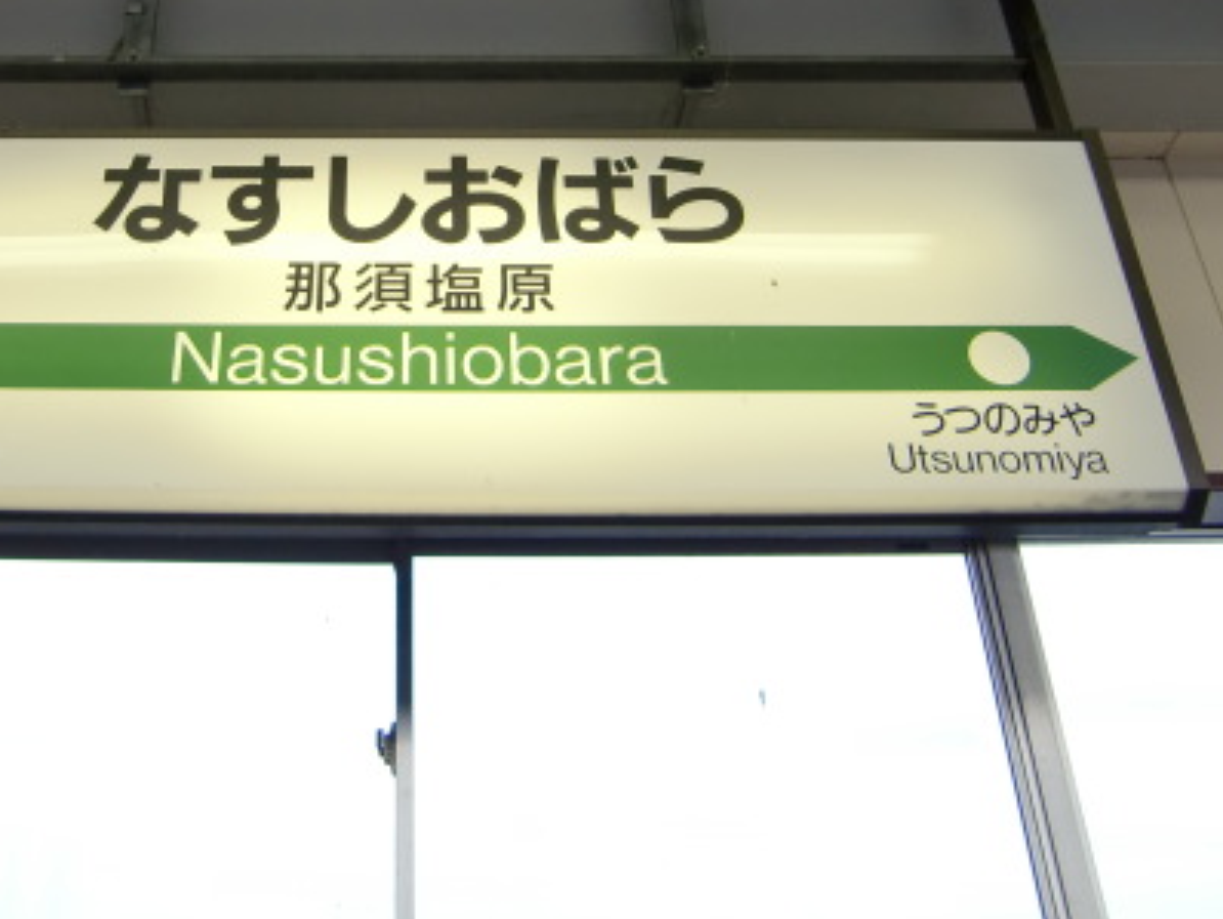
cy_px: 237
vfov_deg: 31.7
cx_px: 390
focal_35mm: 45
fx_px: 1591
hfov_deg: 41.4
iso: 64
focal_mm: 4.9
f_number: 2.6
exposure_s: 1/100
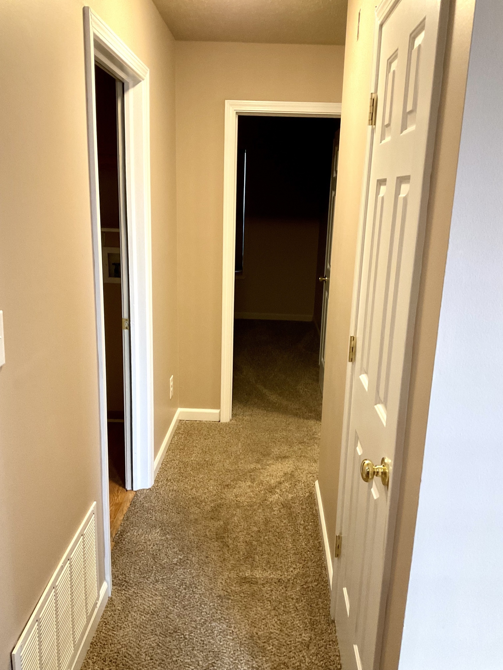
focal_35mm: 29
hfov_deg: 48.2
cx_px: 252
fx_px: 562
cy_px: 335
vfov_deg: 61.7
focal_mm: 3
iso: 160
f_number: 1.8
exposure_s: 1/60
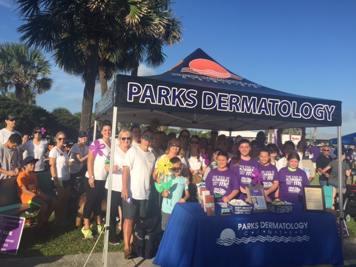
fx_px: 298
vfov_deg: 48.2
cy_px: 134
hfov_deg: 61.7
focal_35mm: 29
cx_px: 178
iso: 32
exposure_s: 1/2475
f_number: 2.2
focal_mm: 4.15
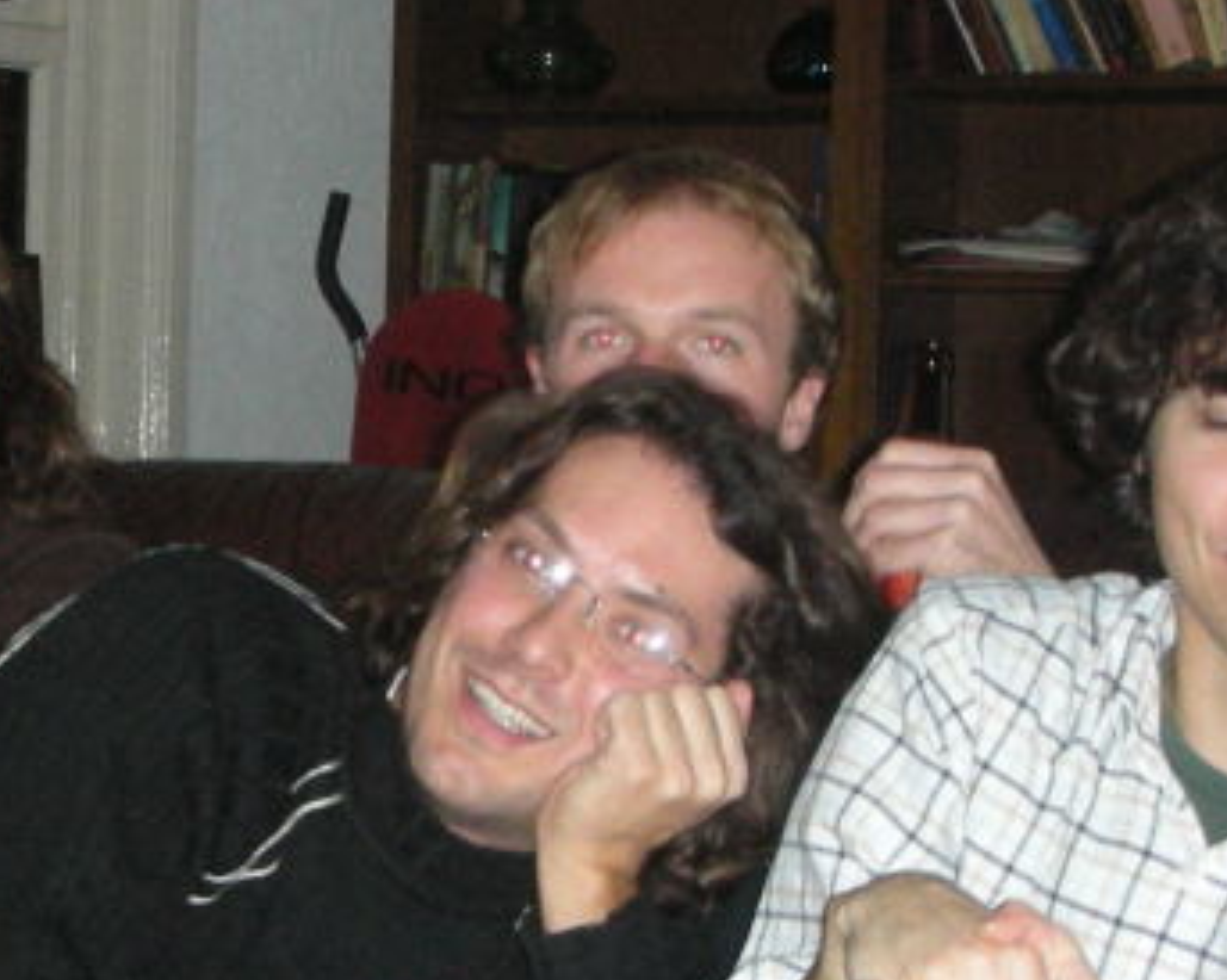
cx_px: 240
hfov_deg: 18.6
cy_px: 594
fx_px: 3702
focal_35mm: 102
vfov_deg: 15.1
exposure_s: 1/60.1
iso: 200
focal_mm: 5.8
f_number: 3
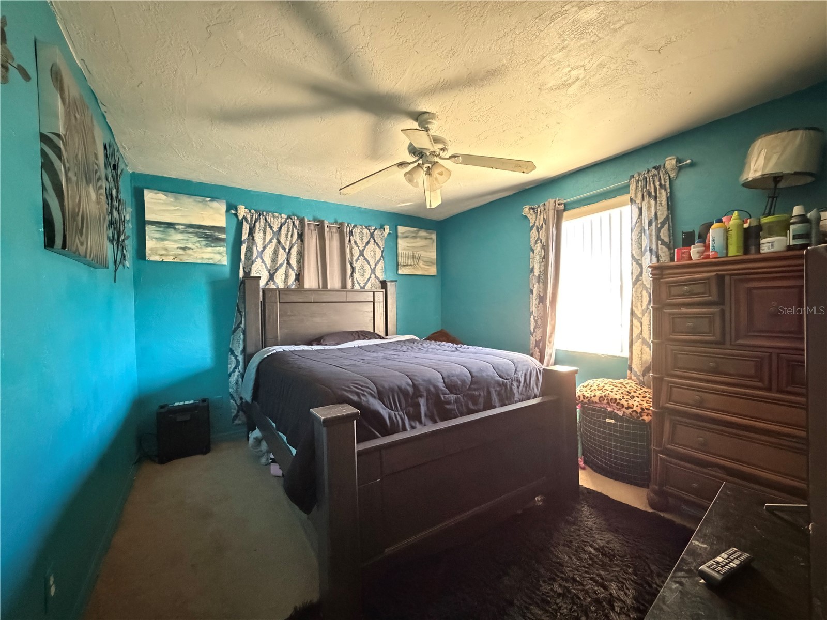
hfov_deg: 102.1
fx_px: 334
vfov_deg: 85.7
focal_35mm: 14
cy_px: 310
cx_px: 414
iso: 3200
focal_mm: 2.22
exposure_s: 1/29
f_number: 2.2
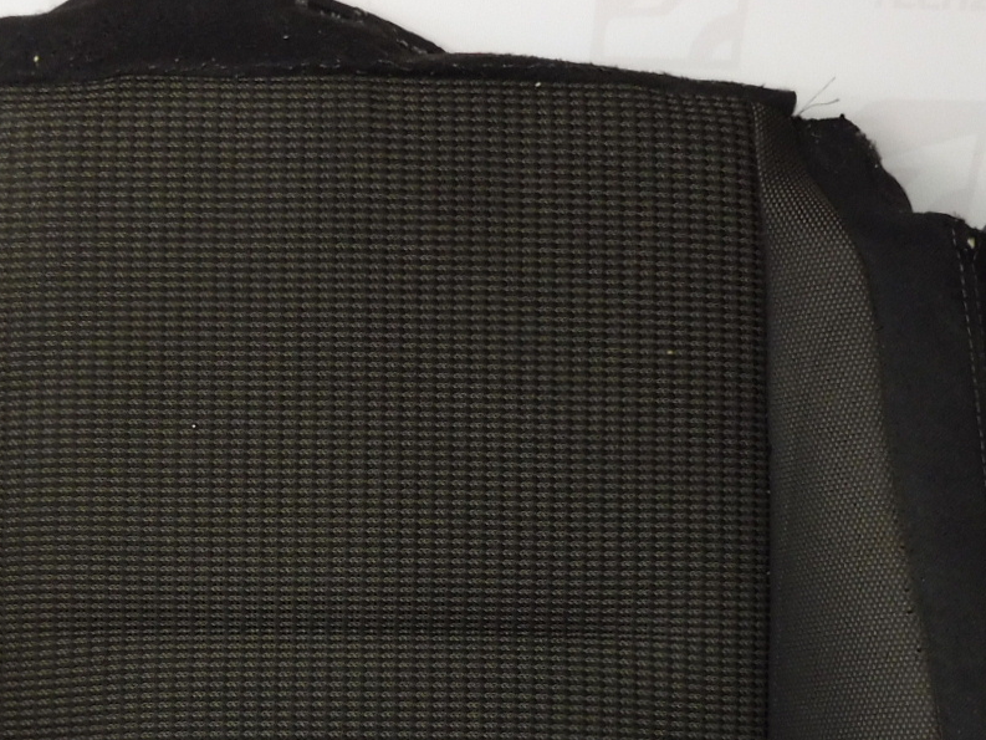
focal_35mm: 62
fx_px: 1766
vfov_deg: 23.4
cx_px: 322
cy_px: 560
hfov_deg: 30.9
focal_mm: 4.3
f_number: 3.5
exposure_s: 1/60
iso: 200
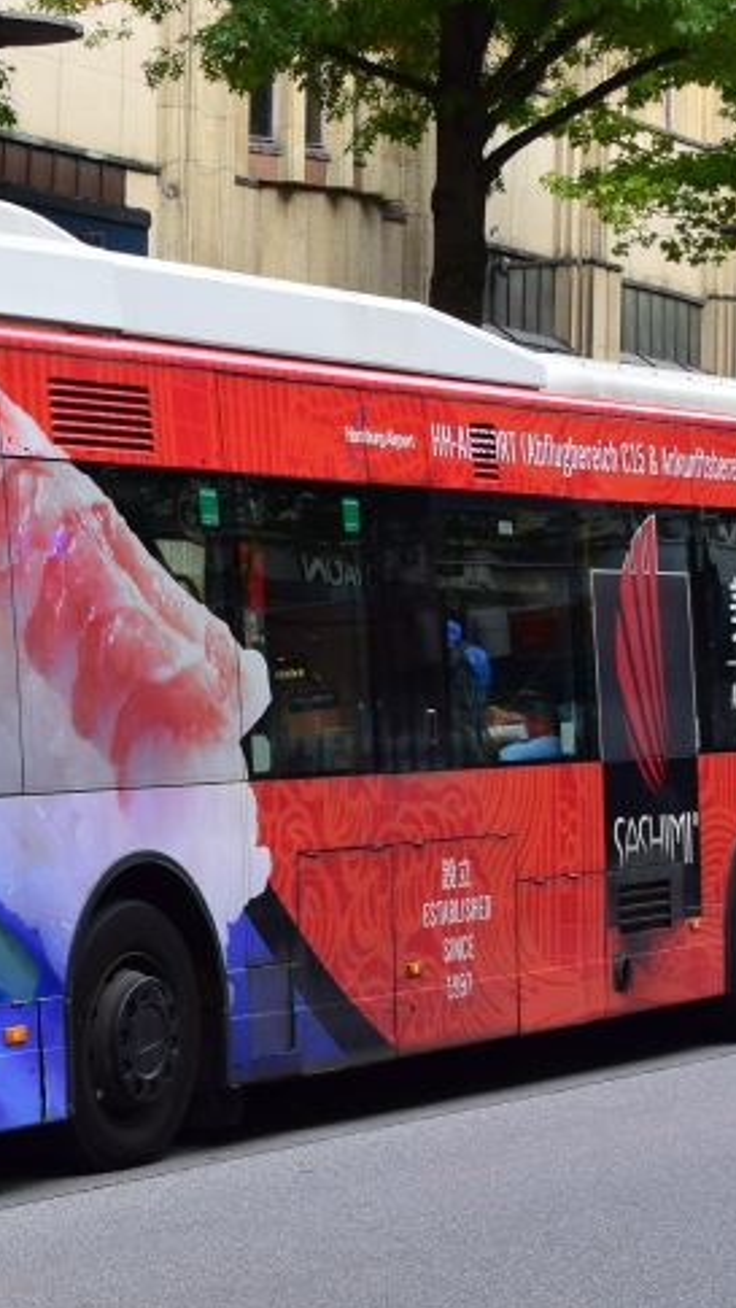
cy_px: 525
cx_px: 59
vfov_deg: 18.1
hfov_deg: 10.2
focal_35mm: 118
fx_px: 4092
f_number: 5.6
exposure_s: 1/250
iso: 400
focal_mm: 28
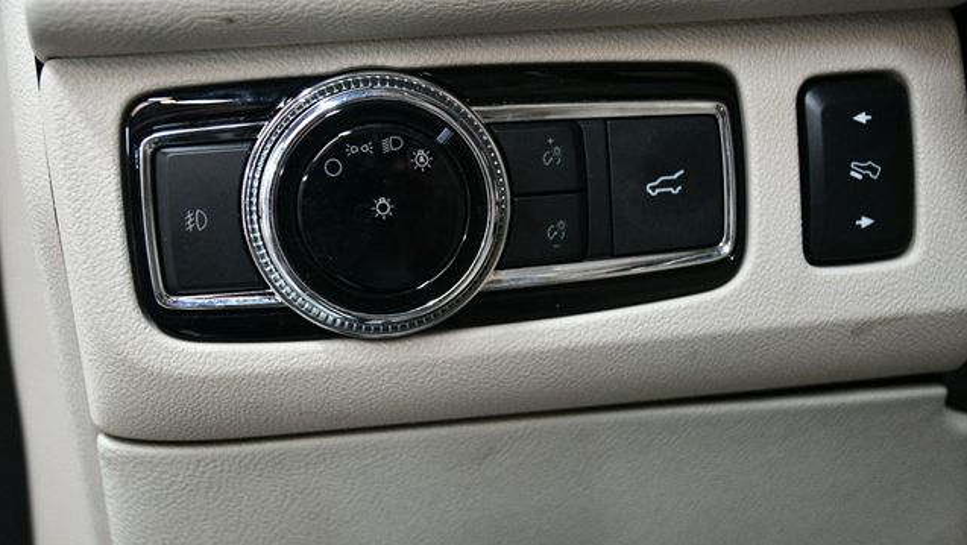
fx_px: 1052
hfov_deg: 49.4
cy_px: 275
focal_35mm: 41
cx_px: 483
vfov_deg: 29.0
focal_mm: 26
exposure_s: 1/60
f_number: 4.2
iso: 4000
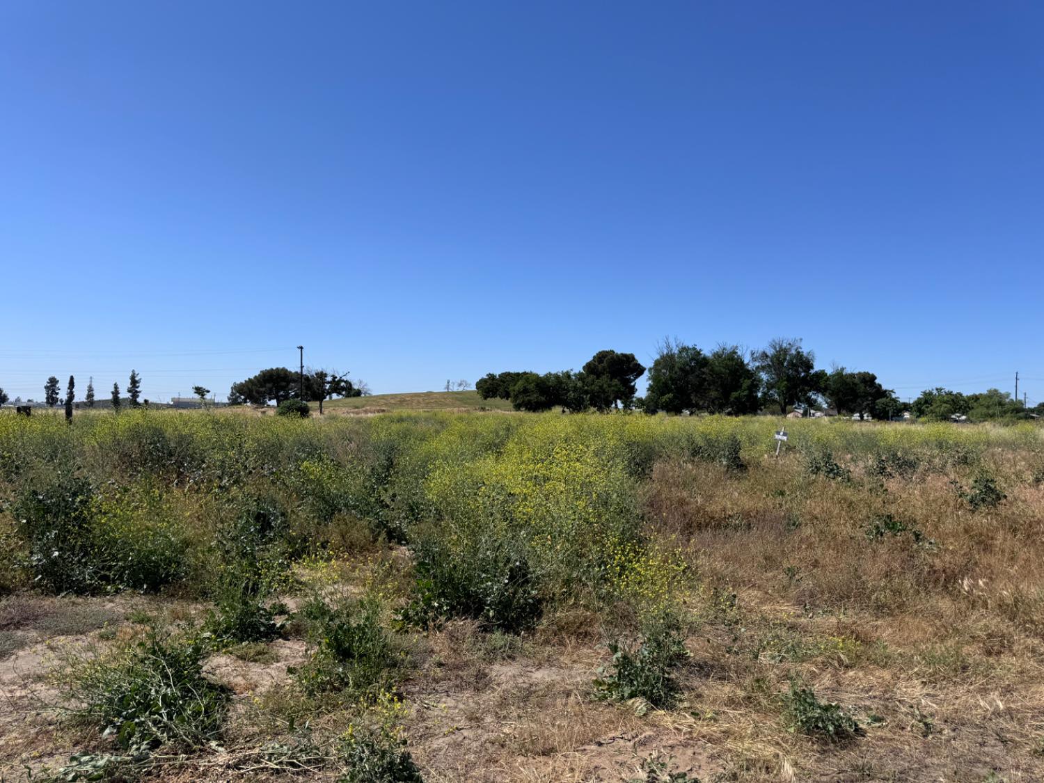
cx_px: 522
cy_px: 392
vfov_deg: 56.8
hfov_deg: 71.6
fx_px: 724
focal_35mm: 24
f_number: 1.78
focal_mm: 6.76
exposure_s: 1/6410
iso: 80
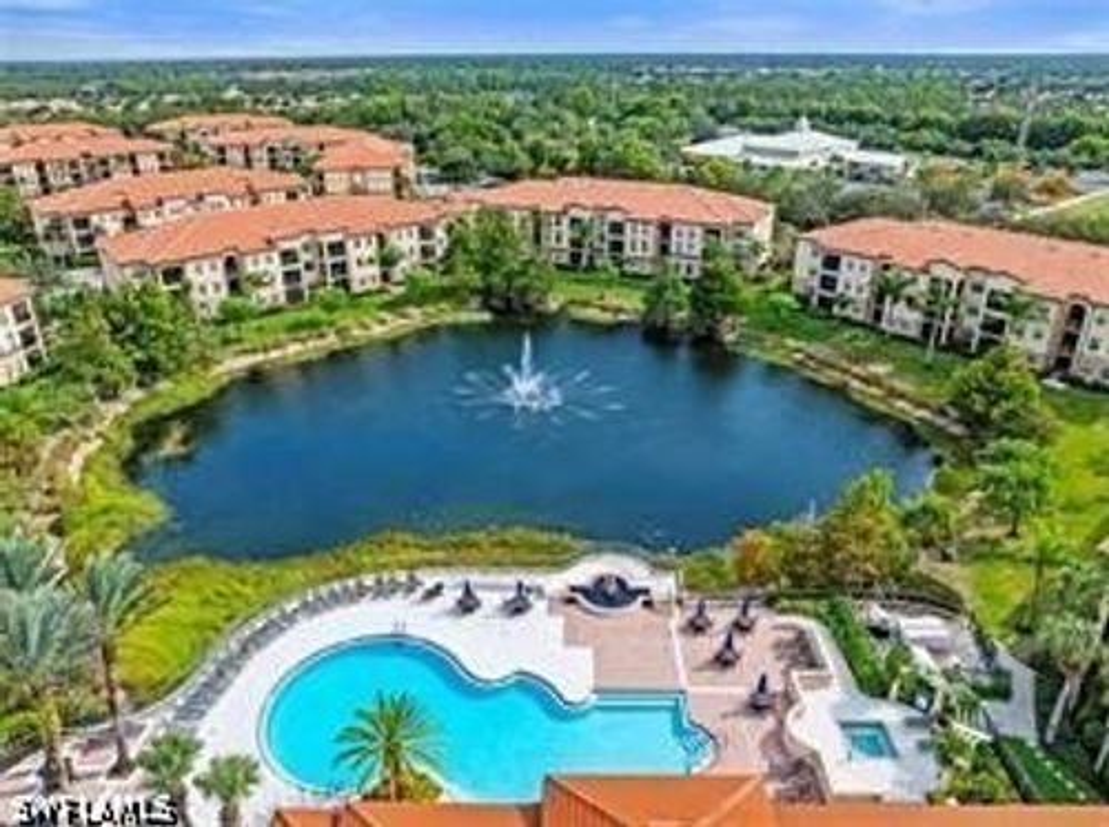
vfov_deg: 56.7
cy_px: 414
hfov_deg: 71.7
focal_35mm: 24
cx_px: 554
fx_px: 767
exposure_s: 1/640
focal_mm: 12.29
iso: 190
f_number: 2.8
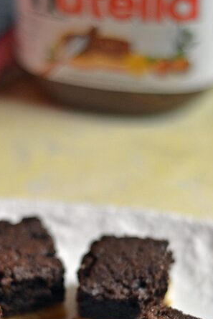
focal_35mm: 139
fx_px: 1233
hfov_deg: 9.9
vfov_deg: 14.7
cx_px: 65
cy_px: 251
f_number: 1.8
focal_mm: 50
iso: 450
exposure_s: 1/60
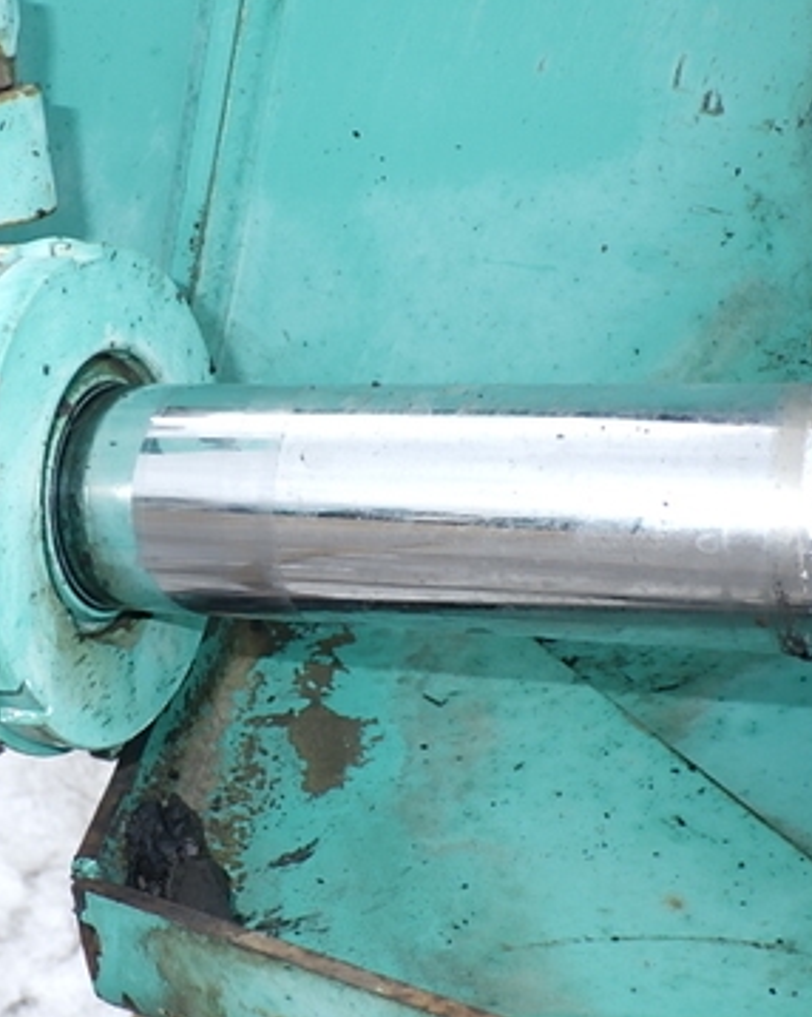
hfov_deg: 27.3
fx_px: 1654
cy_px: 508
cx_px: 219
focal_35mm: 55
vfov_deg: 34.2
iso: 125
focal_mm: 7.5
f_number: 4.2
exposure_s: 1/320
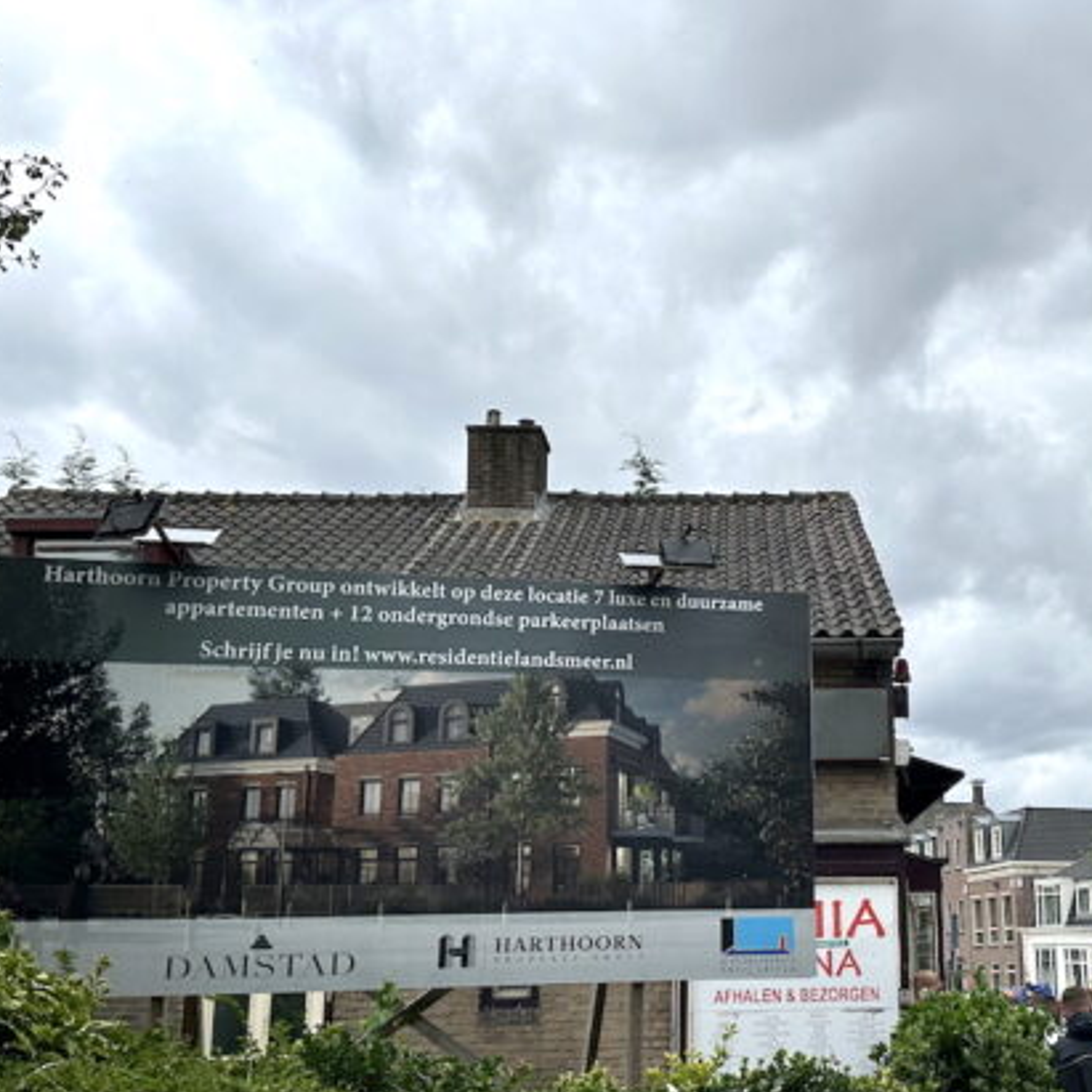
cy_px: 587
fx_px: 1178
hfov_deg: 48.2
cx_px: 789
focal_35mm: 33
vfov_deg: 49.7
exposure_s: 1/4016
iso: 80
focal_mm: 6.86
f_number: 1.78
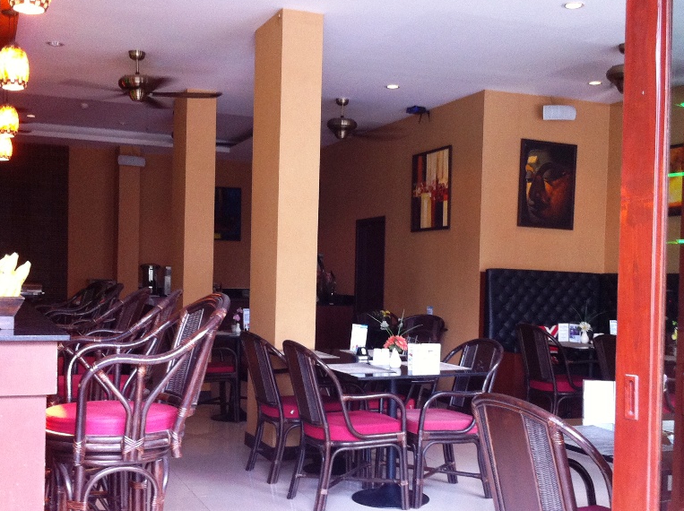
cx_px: 358
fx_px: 927
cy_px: 287
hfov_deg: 40.5
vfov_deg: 30.8
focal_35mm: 47
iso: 160
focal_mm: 3.85
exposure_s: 1/15
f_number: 2.8
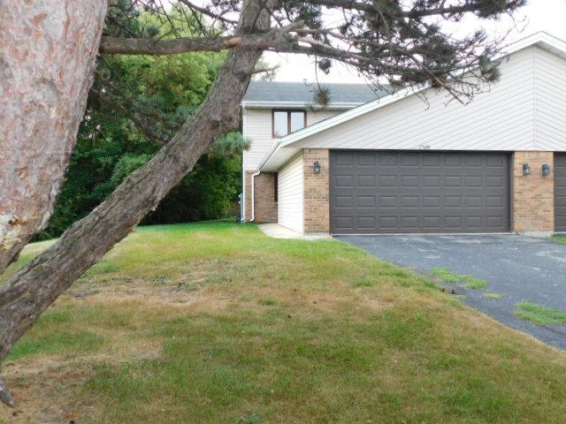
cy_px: 212
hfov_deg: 60.0
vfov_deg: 46.8
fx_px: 491
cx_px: 283
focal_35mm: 30
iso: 125
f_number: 3.2
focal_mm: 5.3
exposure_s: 1/125
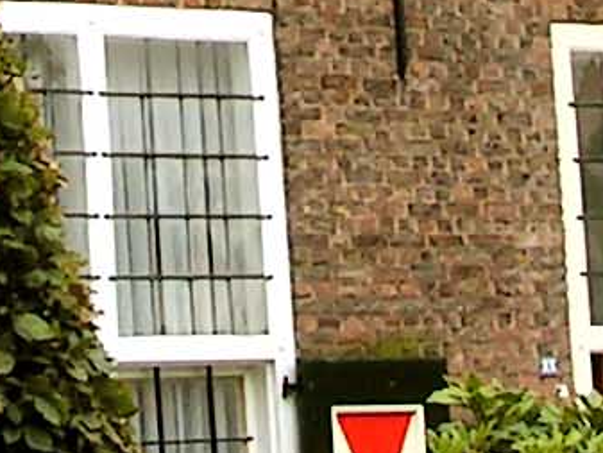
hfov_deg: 8.5
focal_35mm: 231
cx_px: 89
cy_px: -396
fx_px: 4025
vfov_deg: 6.3
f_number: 5.6
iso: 50
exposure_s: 1/125
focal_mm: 5.8
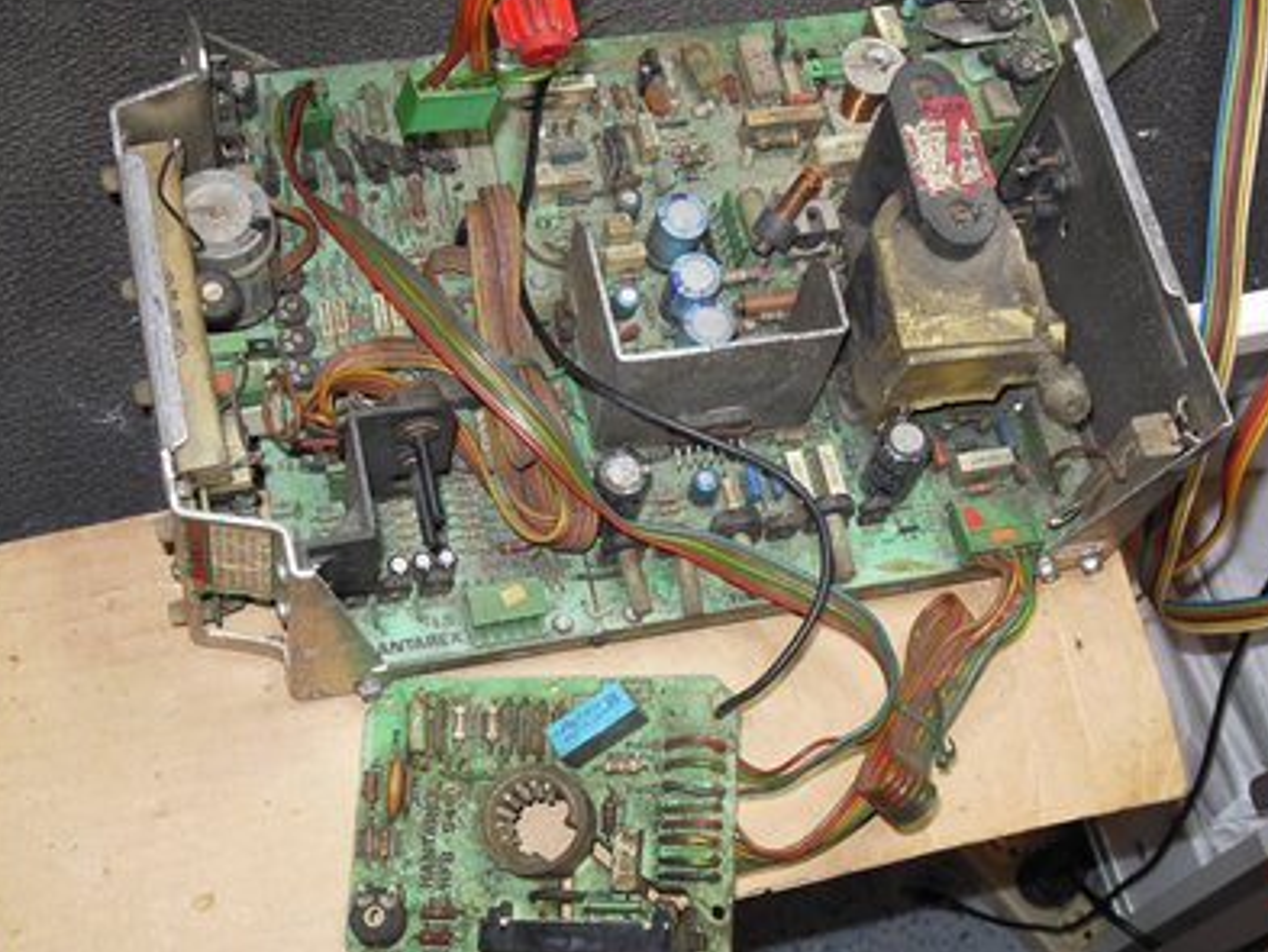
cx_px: 645
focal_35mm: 49
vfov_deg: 29.7
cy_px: 491
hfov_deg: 38.9
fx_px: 1795
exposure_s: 1/30
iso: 200
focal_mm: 7.7
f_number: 3.8
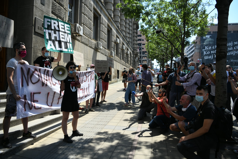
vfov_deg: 53.1
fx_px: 159
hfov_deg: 73.7
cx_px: 119
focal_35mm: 24
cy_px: 80
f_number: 2.8
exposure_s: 1/8000
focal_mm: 24
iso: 640
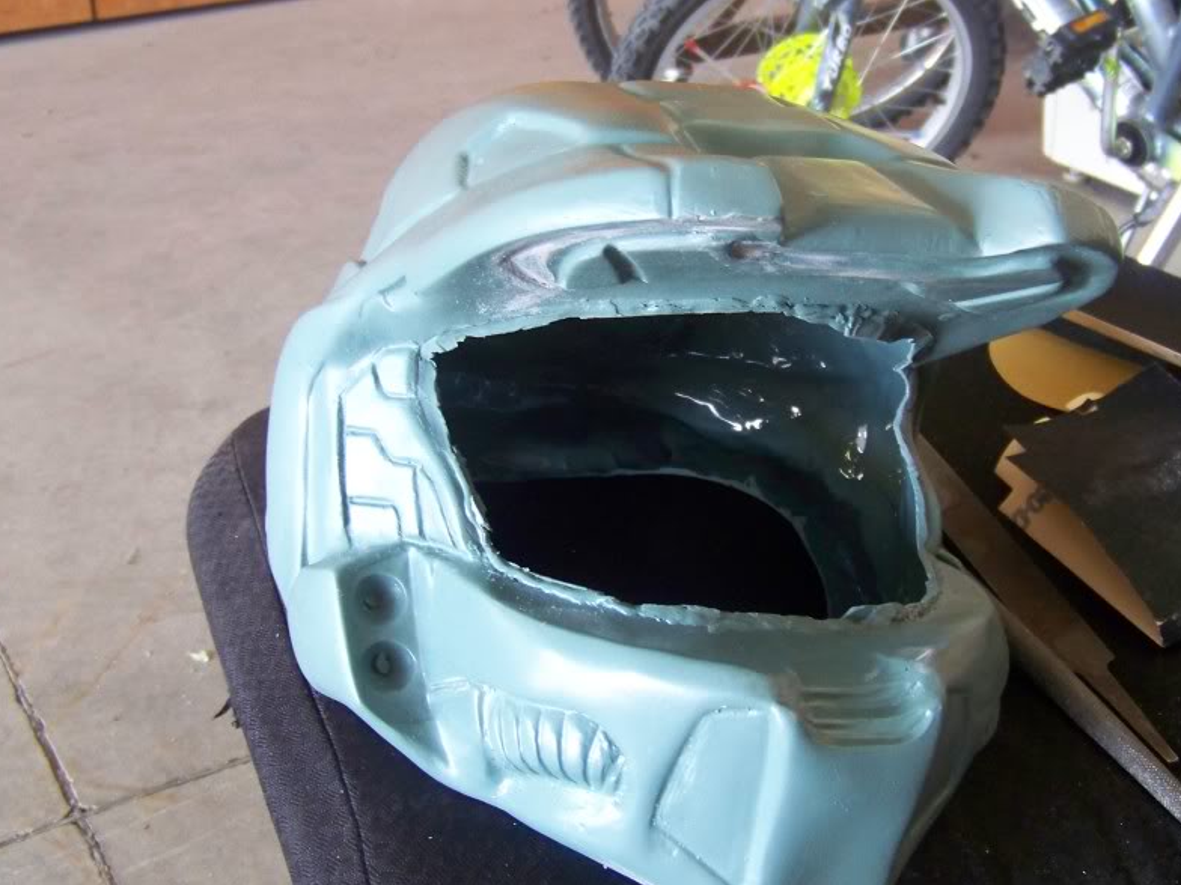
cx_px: 660
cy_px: 456
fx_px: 1604
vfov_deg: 30.9
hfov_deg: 40.4
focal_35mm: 47
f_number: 2.8
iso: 200
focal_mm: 5.85
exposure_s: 1/30
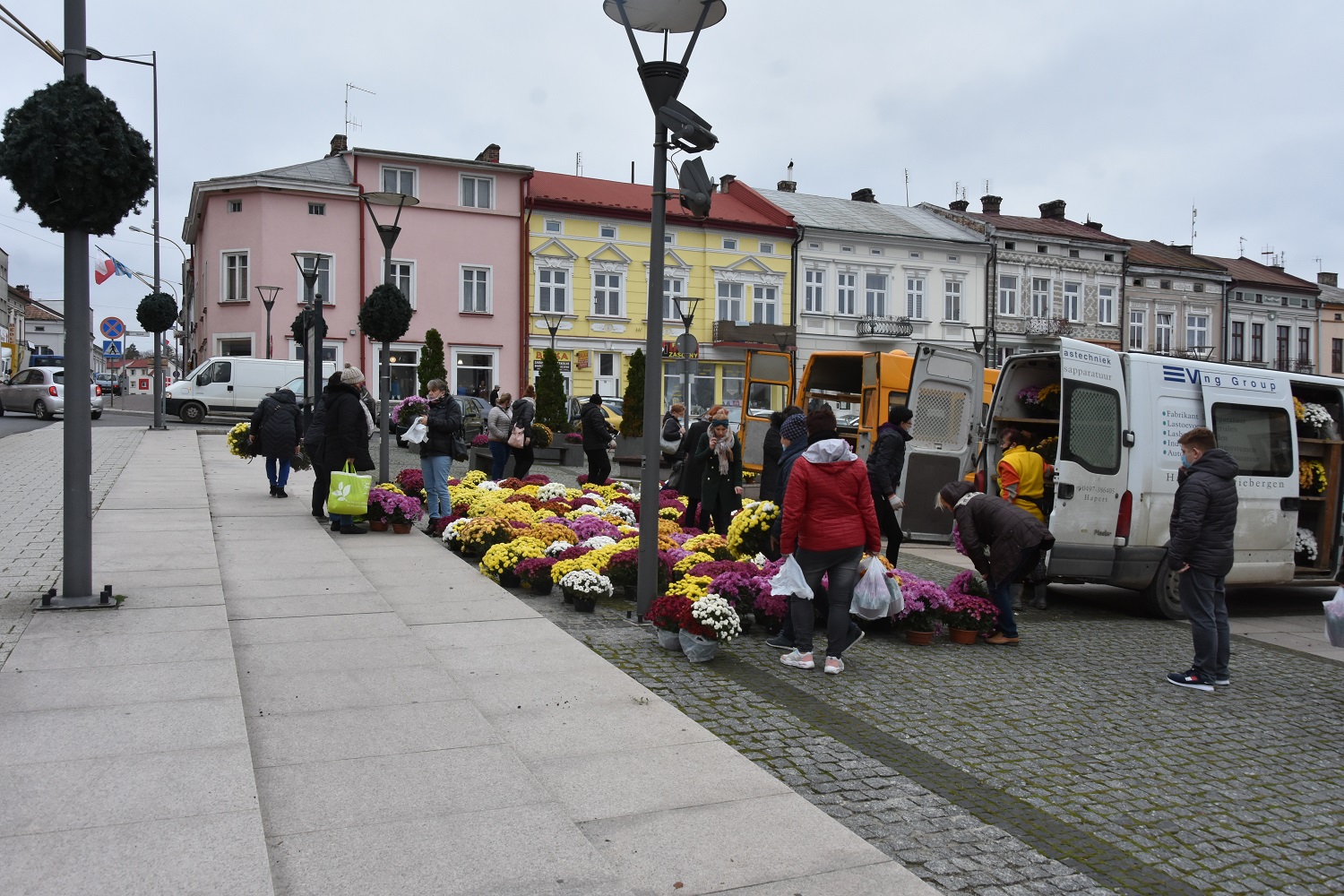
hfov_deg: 67.4
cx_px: 672
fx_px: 1008
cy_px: 448
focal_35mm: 27
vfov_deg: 47.9
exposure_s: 1/250
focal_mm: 18
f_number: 8
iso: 800
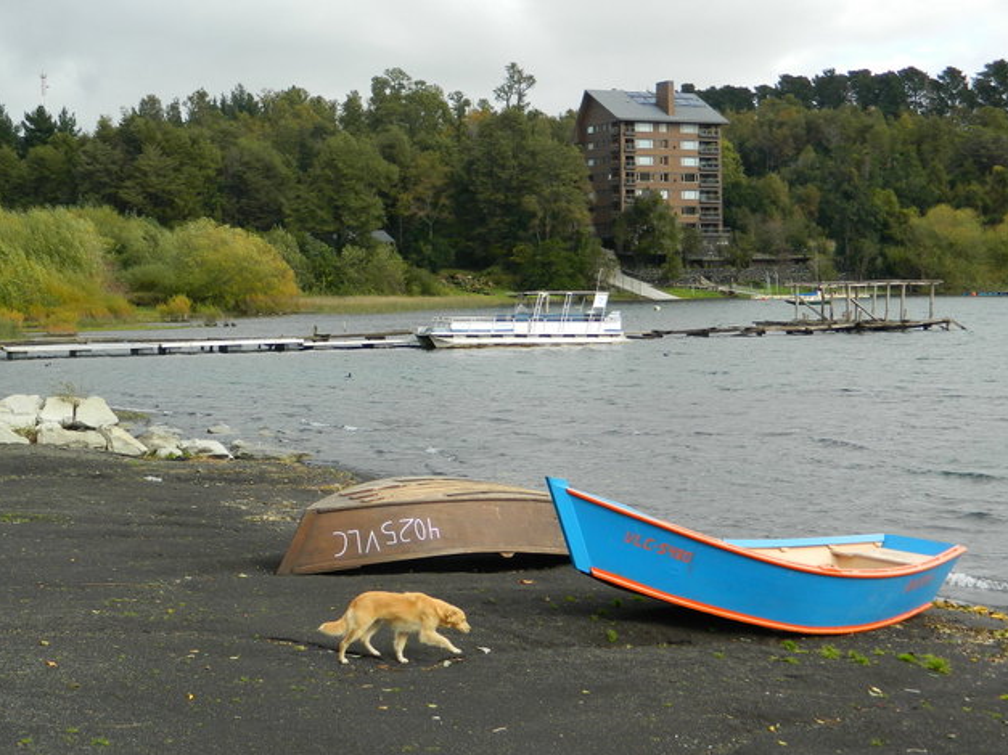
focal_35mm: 60
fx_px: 1747
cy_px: 328
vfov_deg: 24.4
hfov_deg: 32.1
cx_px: 395
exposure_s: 1/400
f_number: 3.6
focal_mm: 8.4
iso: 80
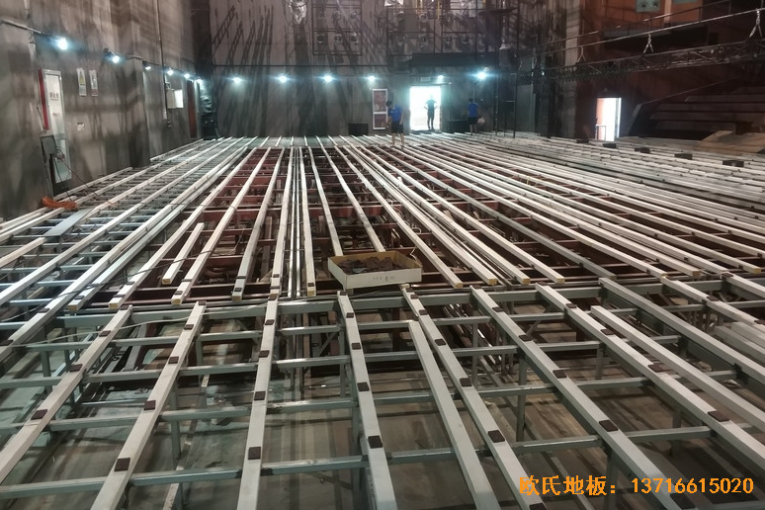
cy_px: 225
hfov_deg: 63.7
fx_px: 616
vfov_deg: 44.9
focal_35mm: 29
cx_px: 383
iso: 583
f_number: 1.8
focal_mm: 3.82
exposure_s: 1/17
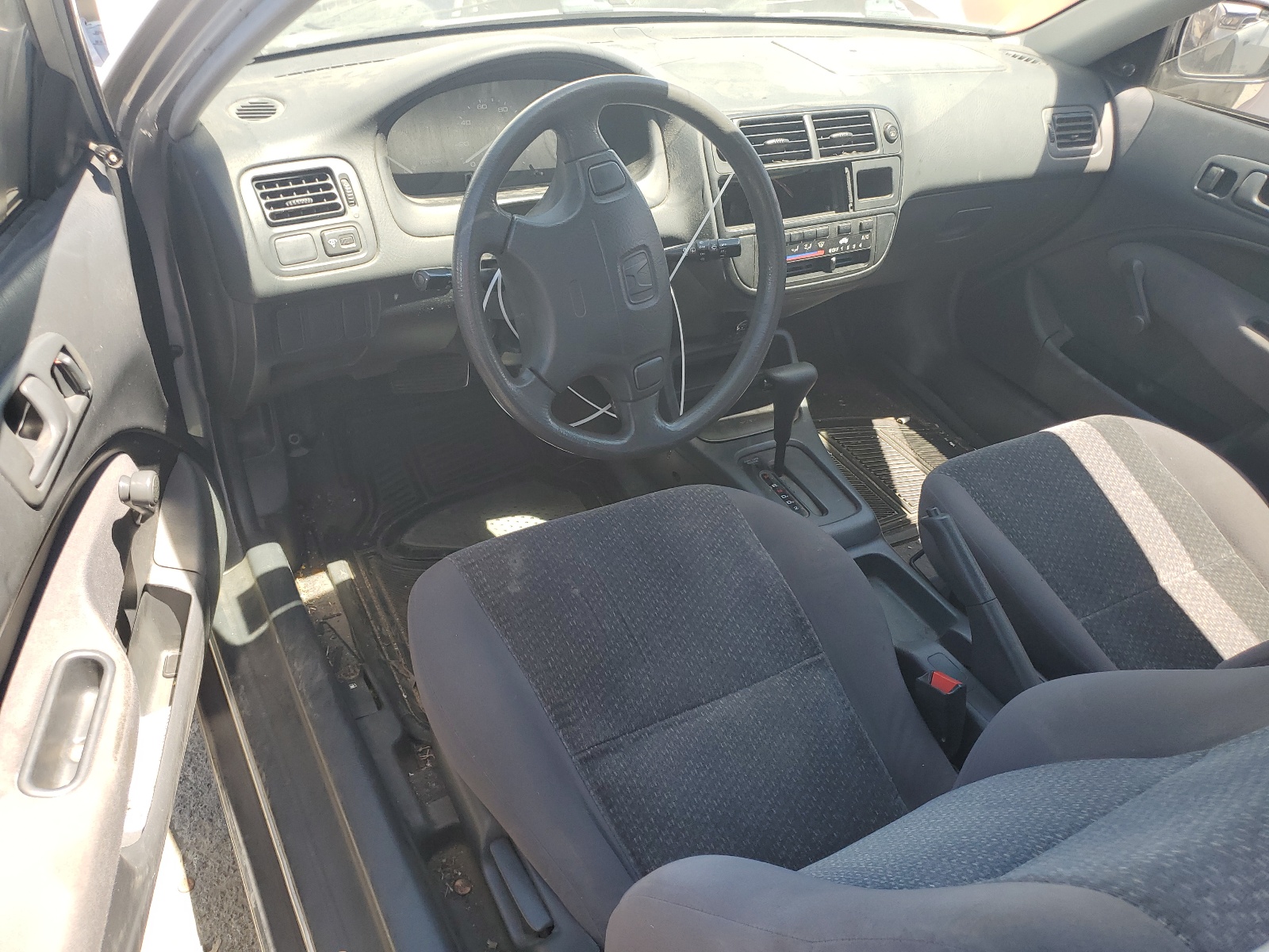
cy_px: 476
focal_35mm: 26
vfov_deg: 53.1
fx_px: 953
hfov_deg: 67.3
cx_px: 634
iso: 50
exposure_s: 1/400
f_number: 1.5
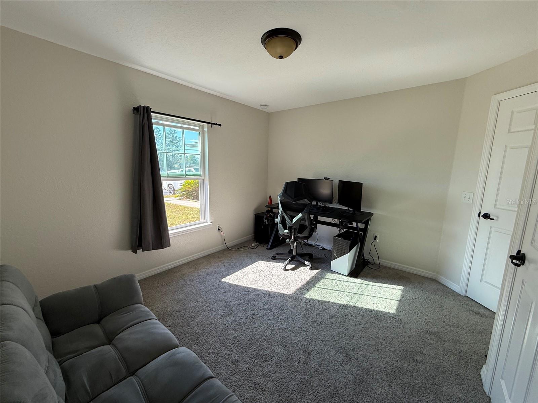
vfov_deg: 85.7
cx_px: 269
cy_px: 202
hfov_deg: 102.1
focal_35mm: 14
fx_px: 218
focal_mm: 2.22
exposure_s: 1/163
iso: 64
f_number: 2.2
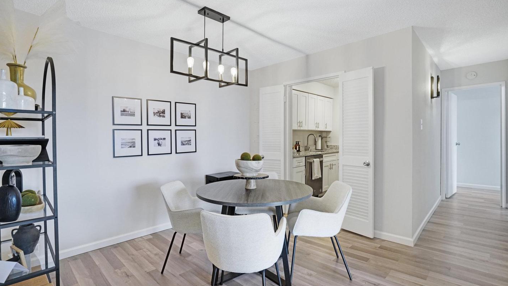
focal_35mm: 17
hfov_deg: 95.9
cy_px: 135
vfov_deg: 63.9
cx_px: 256
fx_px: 229
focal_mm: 16
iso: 1250
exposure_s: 1/30
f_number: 8
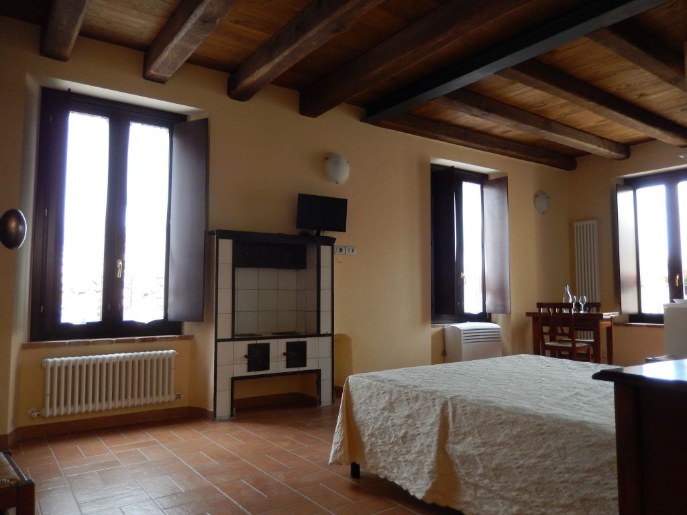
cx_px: 344
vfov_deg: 54.9
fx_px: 496
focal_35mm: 25
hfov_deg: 69.4
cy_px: 258
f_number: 3.4
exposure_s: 1/30
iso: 280
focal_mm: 4.5
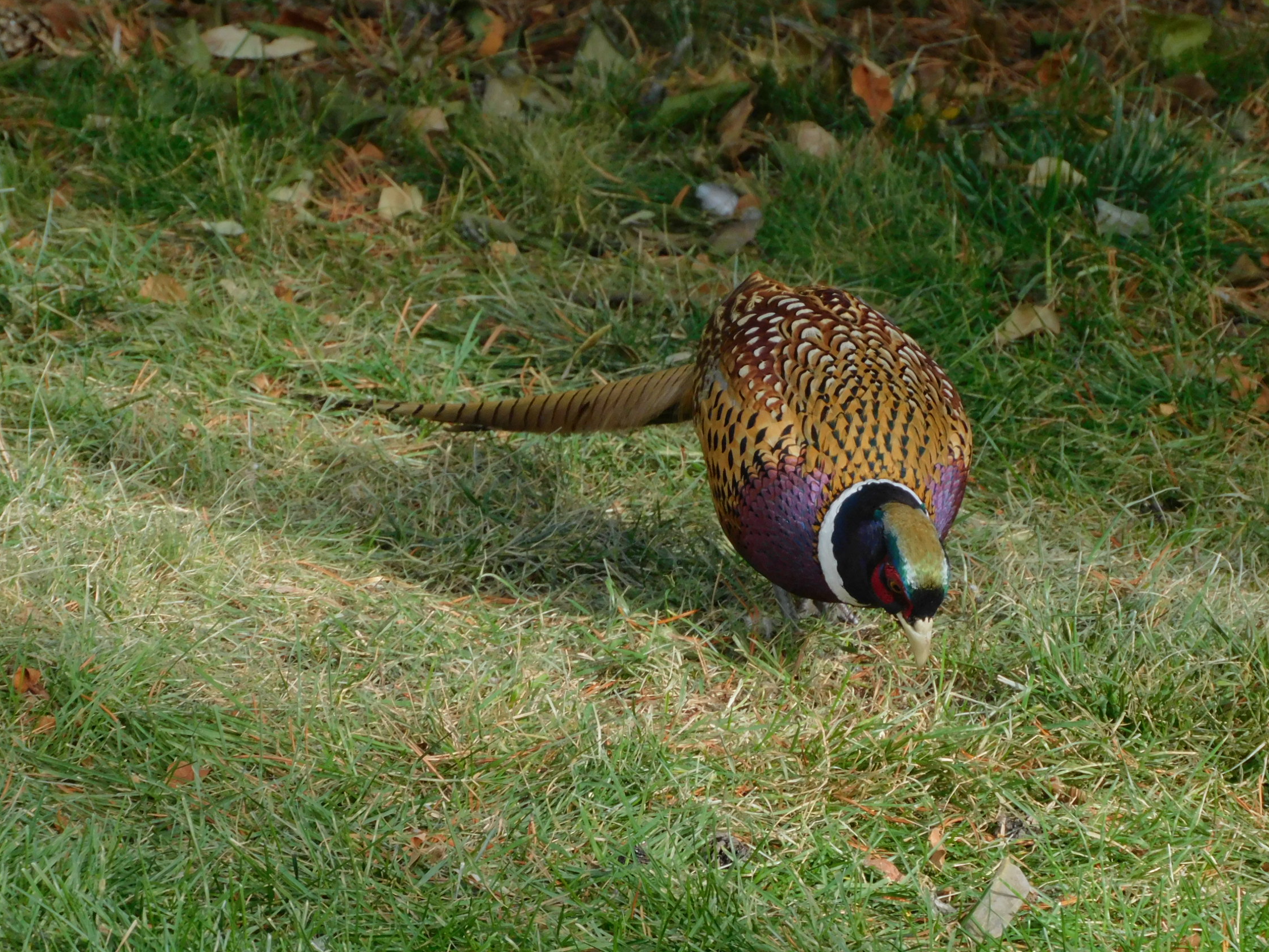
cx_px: 627
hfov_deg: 3.5
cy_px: 469
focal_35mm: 560
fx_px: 20533
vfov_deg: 2.7
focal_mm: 98.5
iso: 280
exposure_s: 1/250
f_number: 5.6
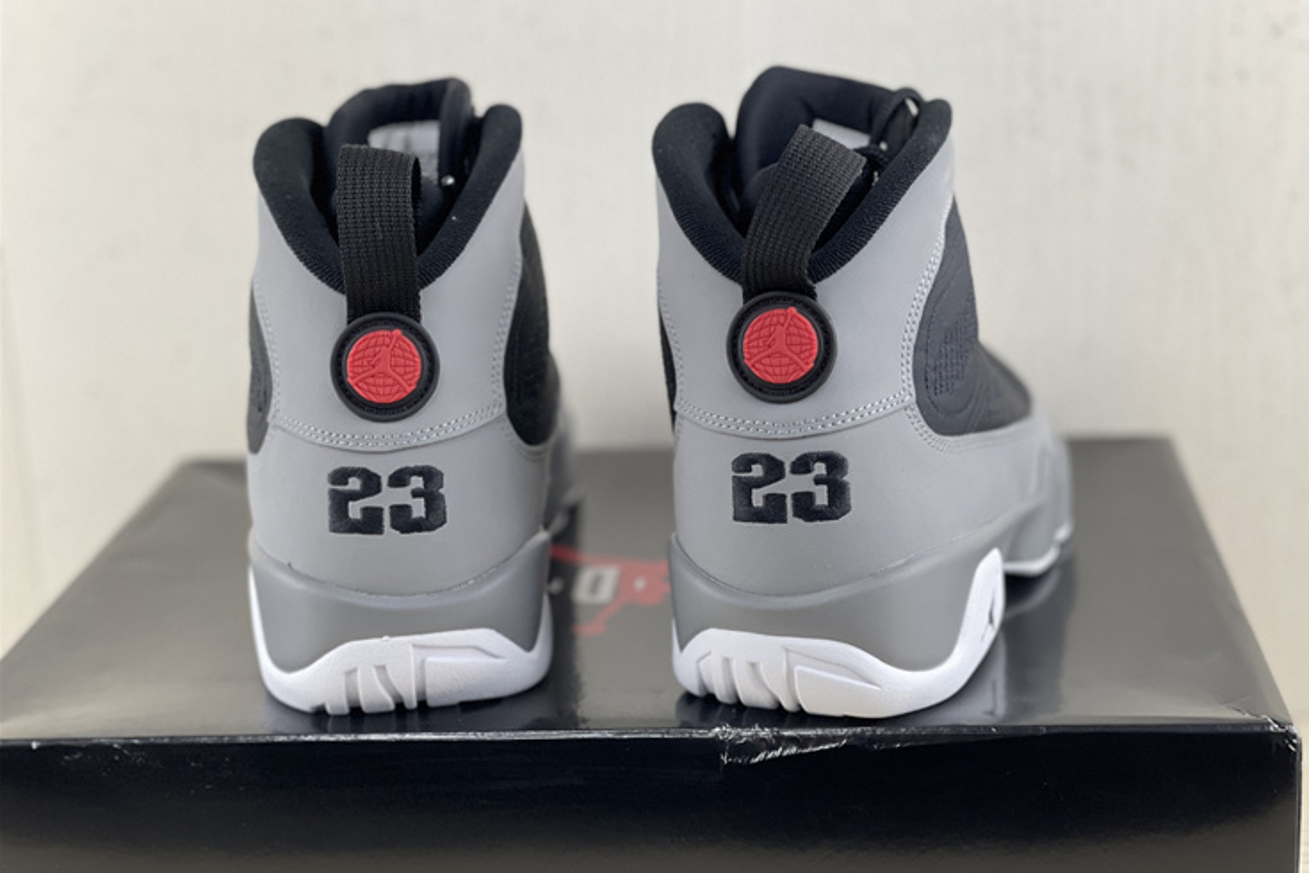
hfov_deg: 30.1
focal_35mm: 67
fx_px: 2436
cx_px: 657
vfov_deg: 20.3
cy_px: 446
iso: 200
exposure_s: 1/100
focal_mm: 7.5
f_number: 2.2
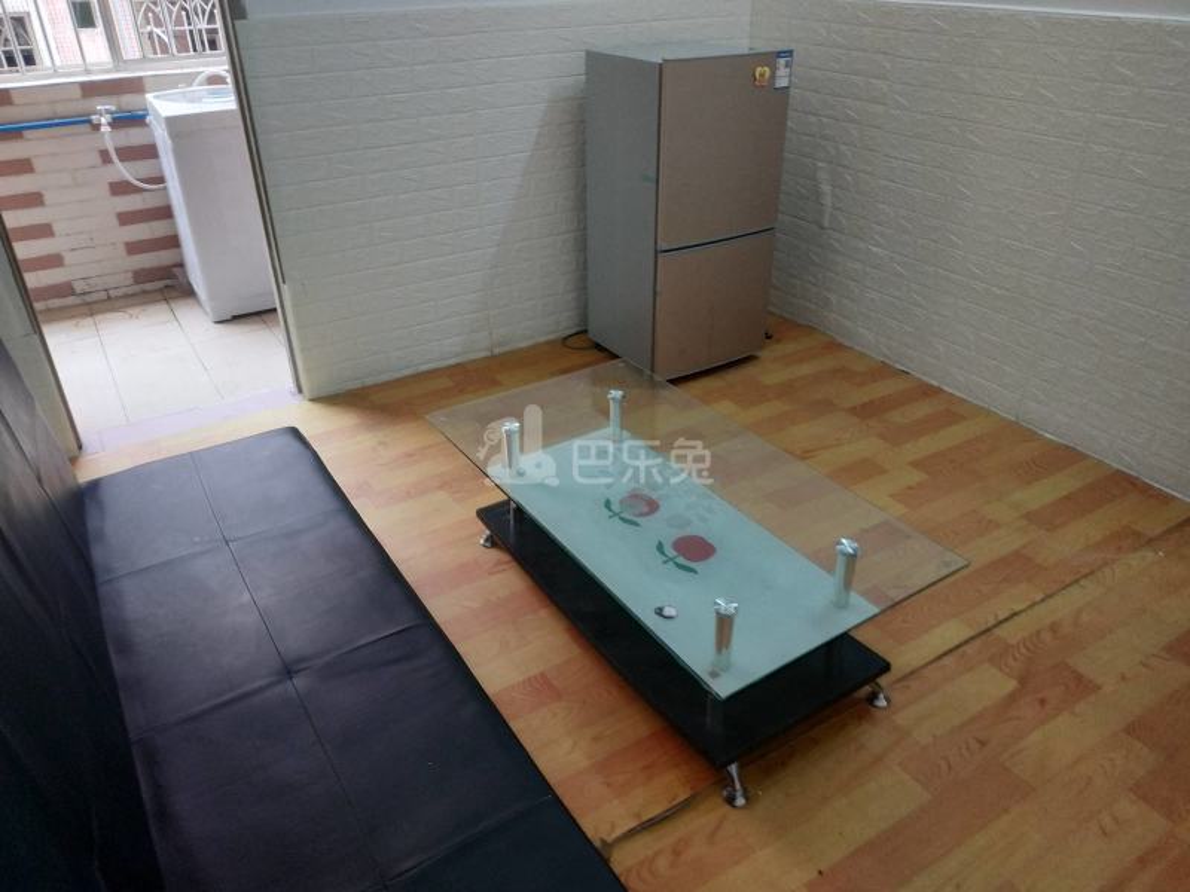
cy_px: 446
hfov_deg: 71.6
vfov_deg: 56.8
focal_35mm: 24
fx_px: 825
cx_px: 595
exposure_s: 1/25
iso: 400
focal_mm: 3.94
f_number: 1.9
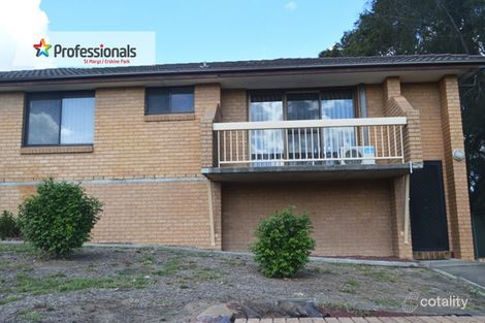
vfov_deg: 36.8
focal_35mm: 36
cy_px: 162
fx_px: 485
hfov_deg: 53.1
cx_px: 242
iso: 100
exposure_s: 1/160
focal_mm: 24
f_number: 6.3
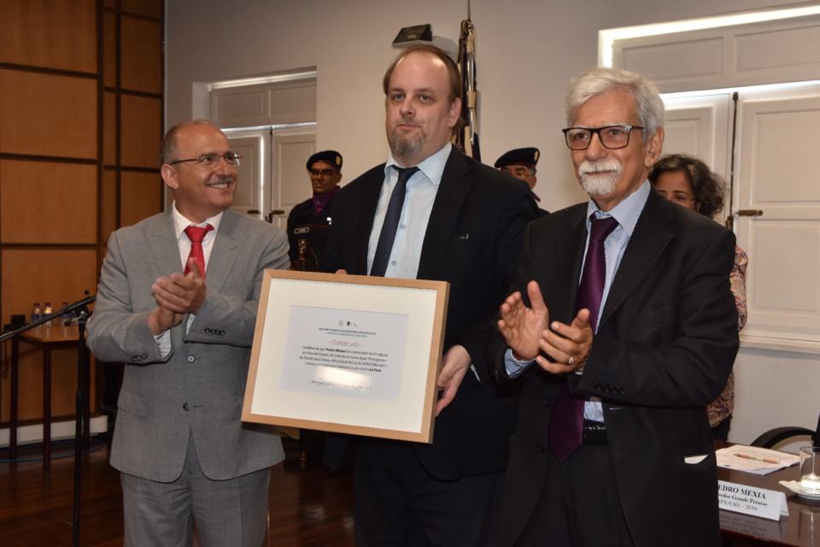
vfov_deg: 31.9
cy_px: 274
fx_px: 957
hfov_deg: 46.4
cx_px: 410
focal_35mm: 42
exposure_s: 1/50
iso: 400
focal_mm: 28
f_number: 5.6
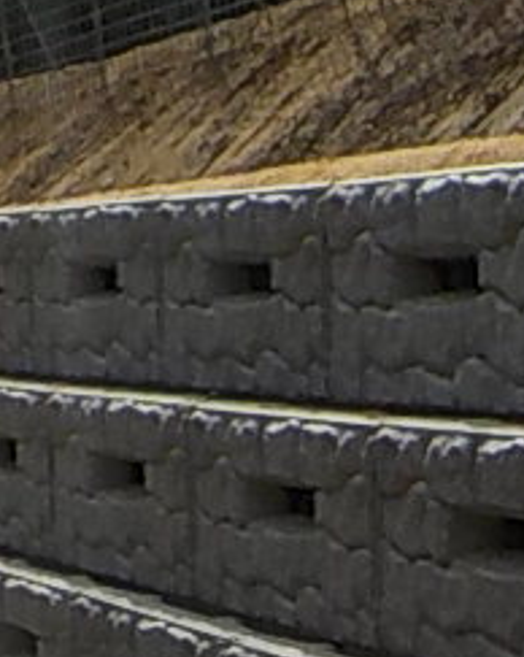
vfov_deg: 9.4
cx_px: 732
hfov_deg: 7.9
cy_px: 1260
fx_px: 3746
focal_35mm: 193
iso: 125
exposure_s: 1/1250
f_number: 3.3
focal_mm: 4.1
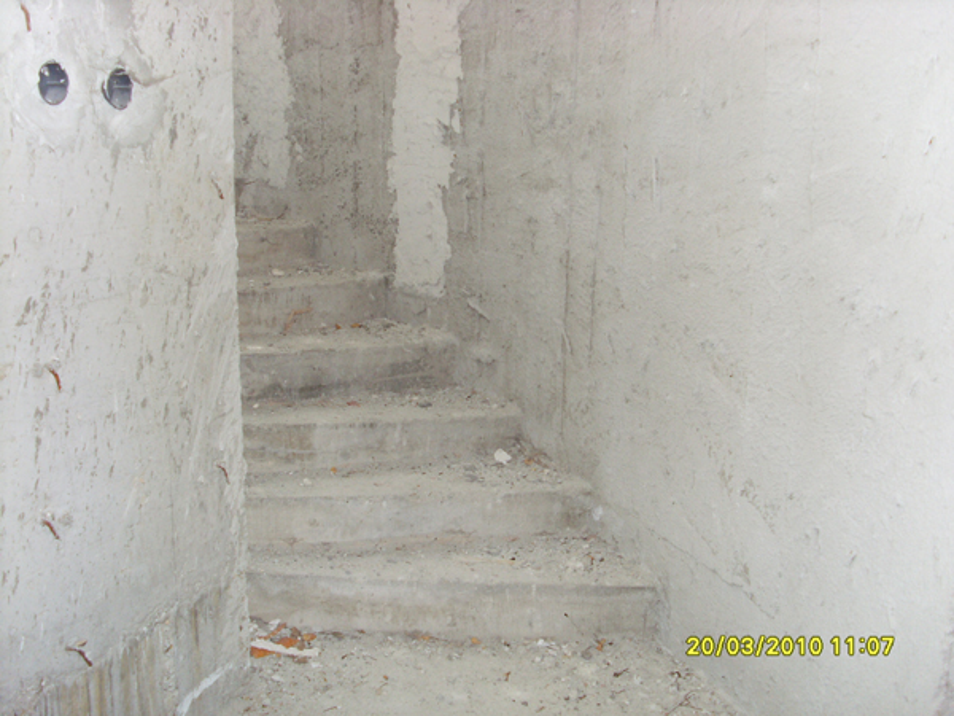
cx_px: 477
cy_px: 358
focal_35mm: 38
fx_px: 1047
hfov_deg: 49.0
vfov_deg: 37.7
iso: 100
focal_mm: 6.3
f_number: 3
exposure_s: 1/45
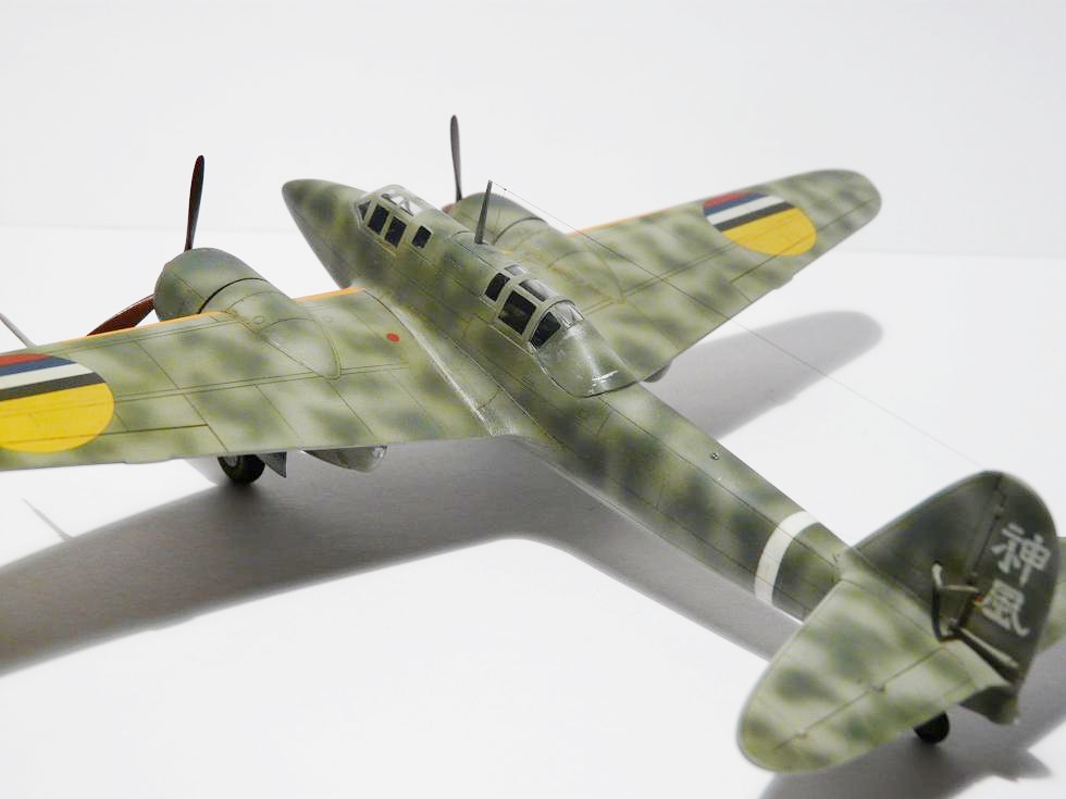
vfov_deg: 29.7
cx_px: 533
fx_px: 1509
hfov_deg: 38.9
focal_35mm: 49
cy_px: 400
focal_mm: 8.1
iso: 125
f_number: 3.2
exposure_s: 1/40
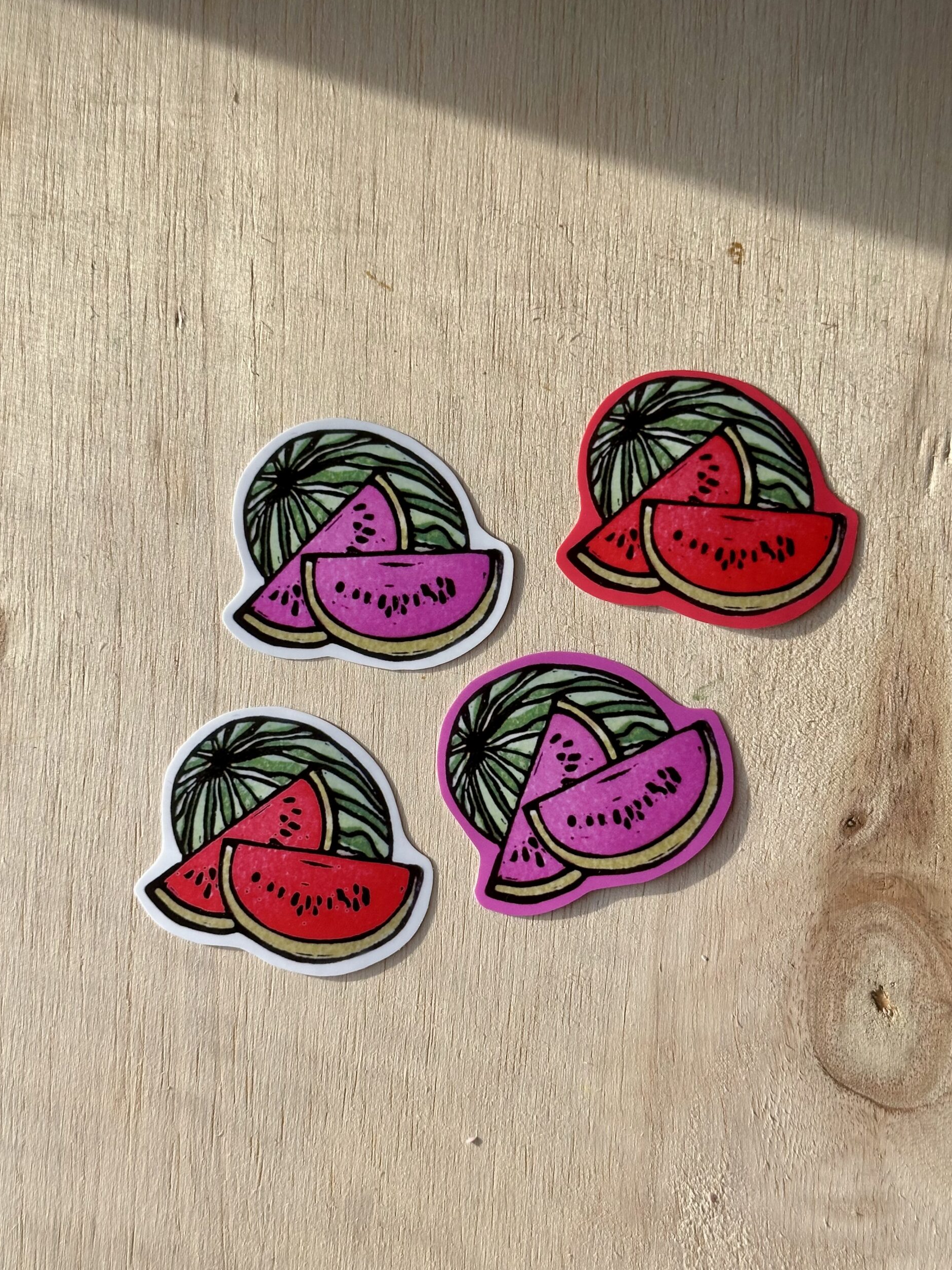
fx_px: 1797
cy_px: 631
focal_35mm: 49
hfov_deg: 29.7
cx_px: 474
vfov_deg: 38.9
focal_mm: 6.86
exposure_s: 1/858
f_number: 1.78
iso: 64
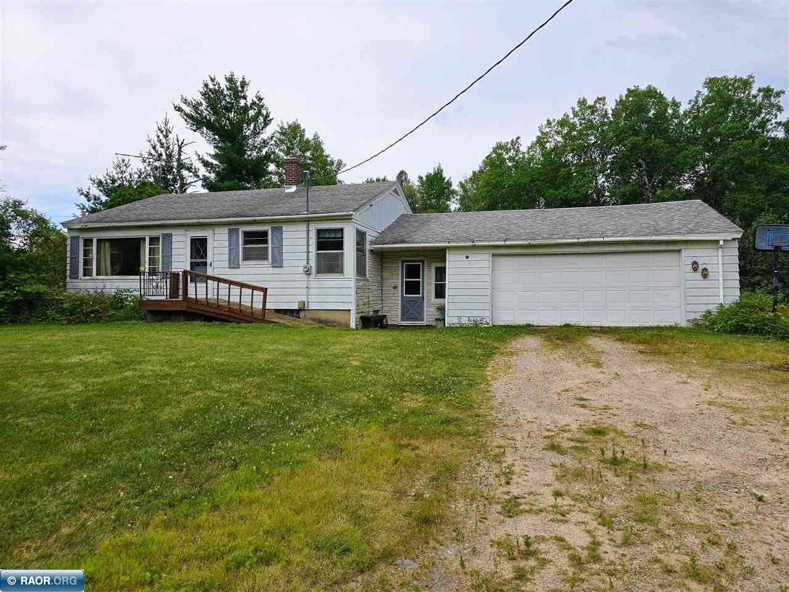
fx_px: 524
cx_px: 394
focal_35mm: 23
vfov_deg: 58.9
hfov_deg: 73.9
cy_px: 296
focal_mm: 6.3
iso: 12
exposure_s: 1/572
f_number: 1.7
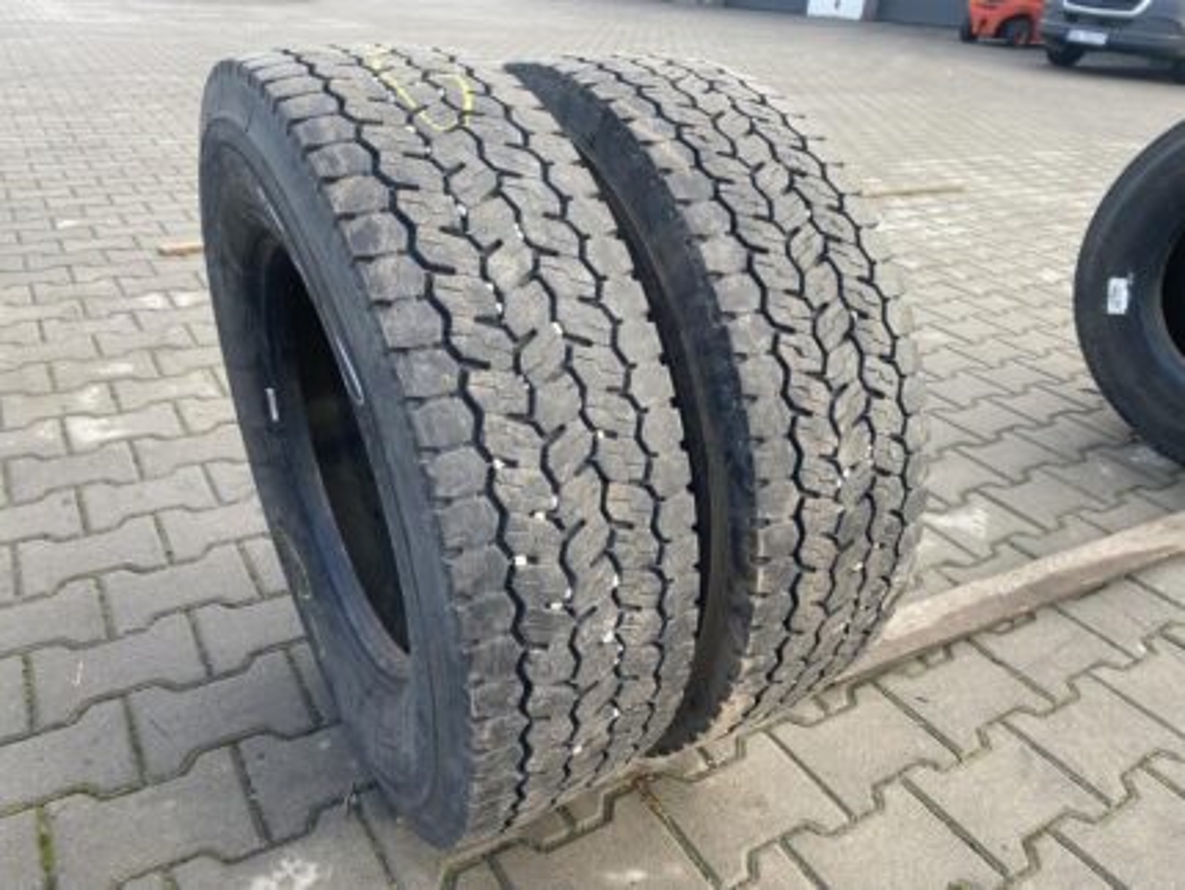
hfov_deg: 67.3
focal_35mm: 26
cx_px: 592
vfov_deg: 53.1
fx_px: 891
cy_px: 445
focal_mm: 4.25
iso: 50
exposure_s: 1/122
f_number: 1.8
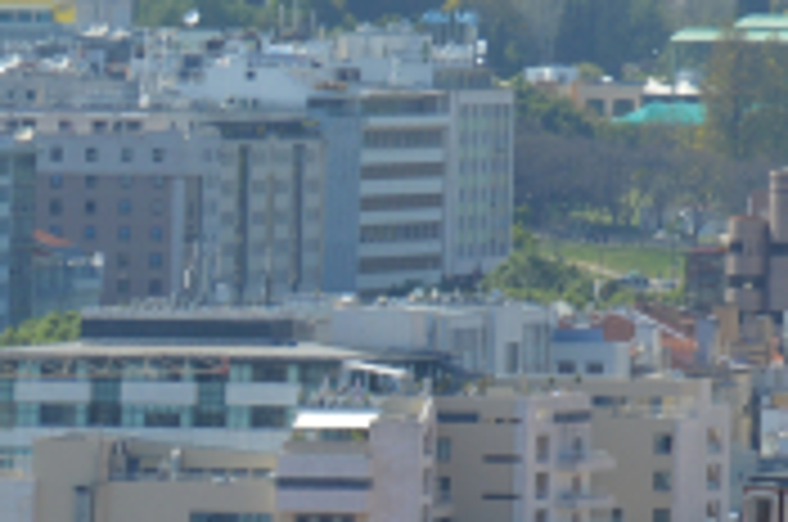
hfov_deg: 2.9
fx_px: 15715
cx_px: 1099
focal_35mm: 719
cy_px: -616
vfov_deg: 1.9
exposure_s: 1/250
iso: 100
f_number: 8
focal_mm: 105
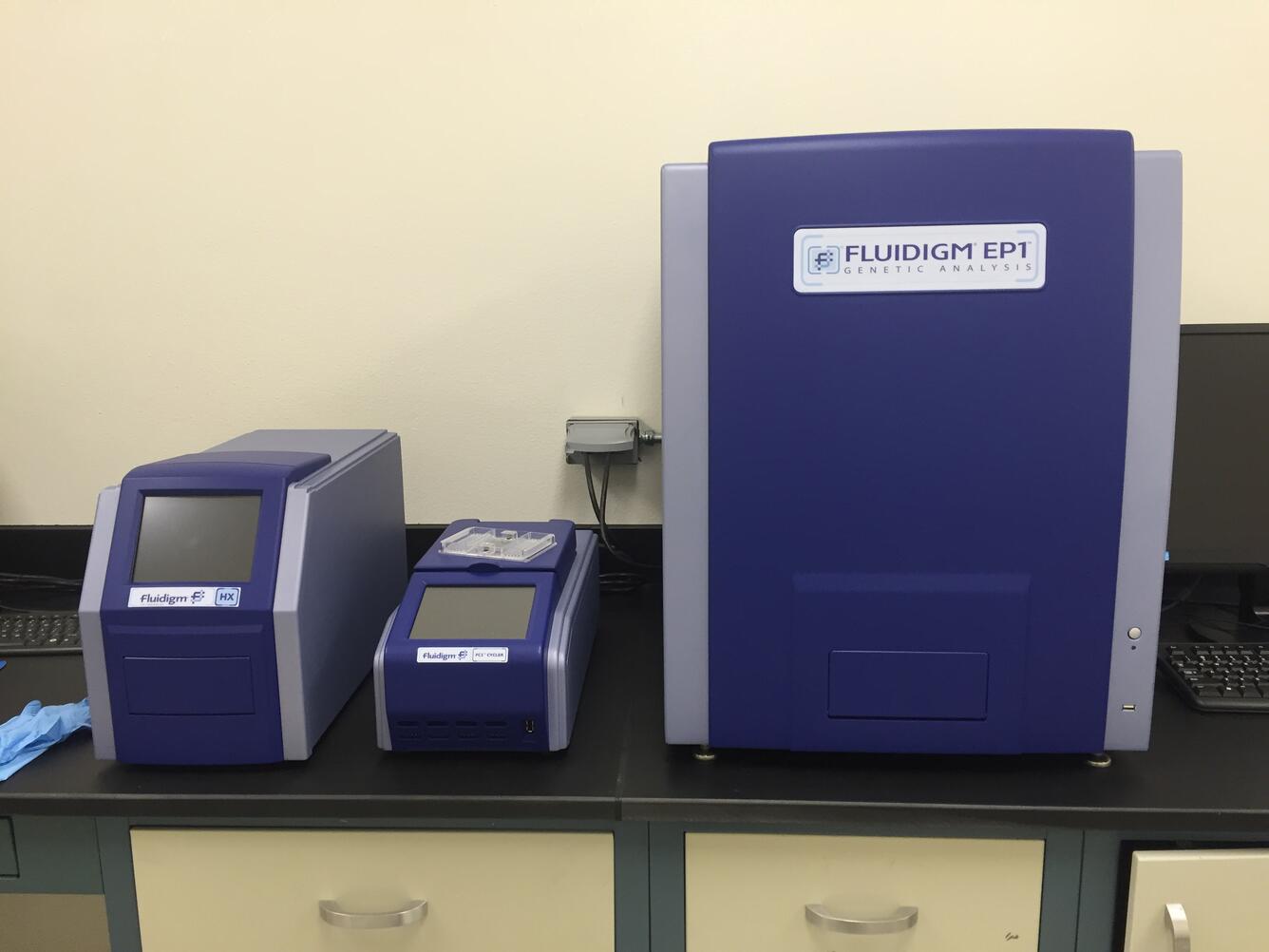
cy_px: 476
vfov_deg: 48.2
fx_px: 1063
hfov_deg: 61.7
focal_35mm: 29
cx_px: 634
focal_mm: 4.15
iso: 40
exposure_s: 1/30
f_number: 2.2
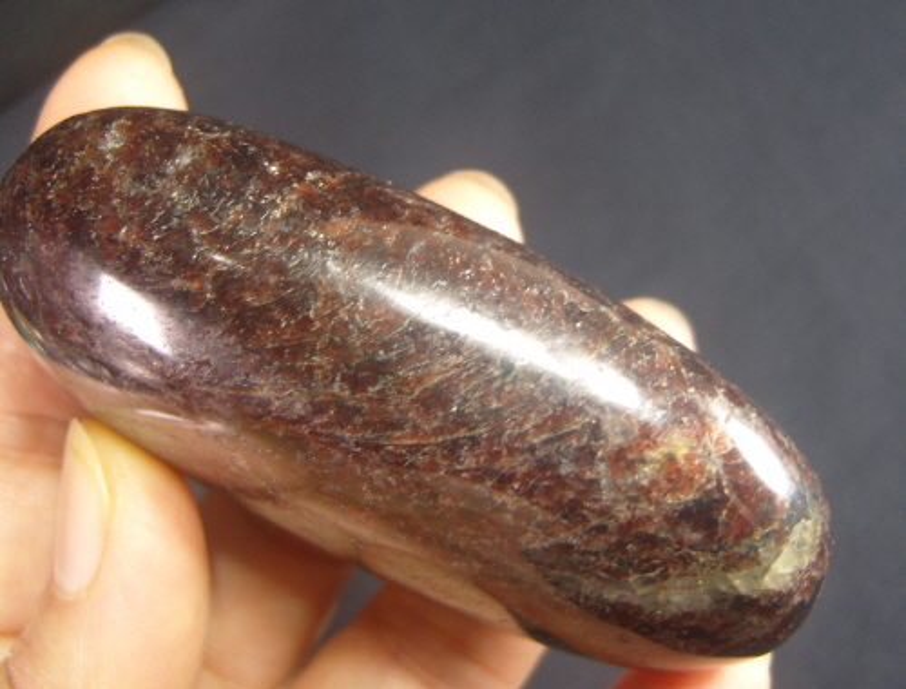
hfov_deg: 52.4
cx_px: 453
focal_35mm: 35
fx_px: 920
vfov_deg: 41.0
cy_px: 344
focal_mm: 7.4
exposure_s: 1/60
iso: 80
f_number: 2.8
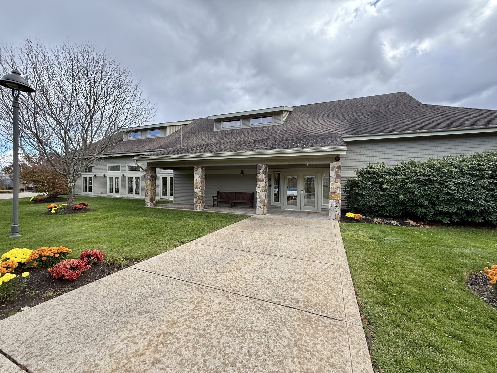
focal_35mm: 14
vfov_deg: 85.7
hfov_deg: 102.1
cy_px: 186
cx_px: 248
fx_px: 201
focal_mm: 2.22
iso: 64
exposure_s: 1/421
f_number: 2.2
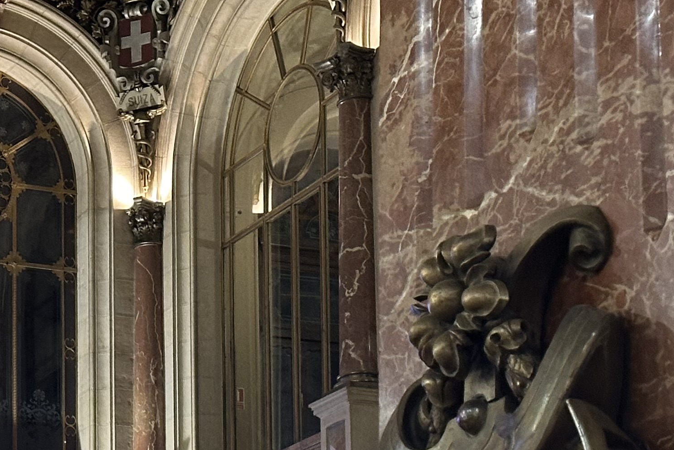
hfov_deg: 14.6
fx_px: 2527
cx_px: -191
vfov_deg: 9.9
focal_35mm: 135
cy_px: 647
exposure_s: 1/33
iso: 200
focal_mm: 6.86
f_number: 1.78
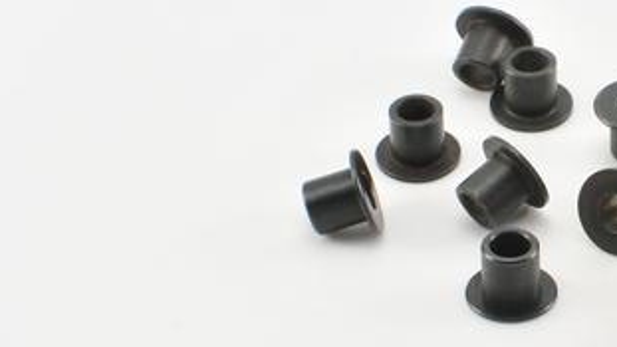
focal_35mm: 127
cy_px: 204
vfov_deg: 9.5
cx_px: 613
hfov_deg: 16.5
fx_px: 2081
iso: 200
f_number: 18
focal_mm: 35
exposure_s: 1/5
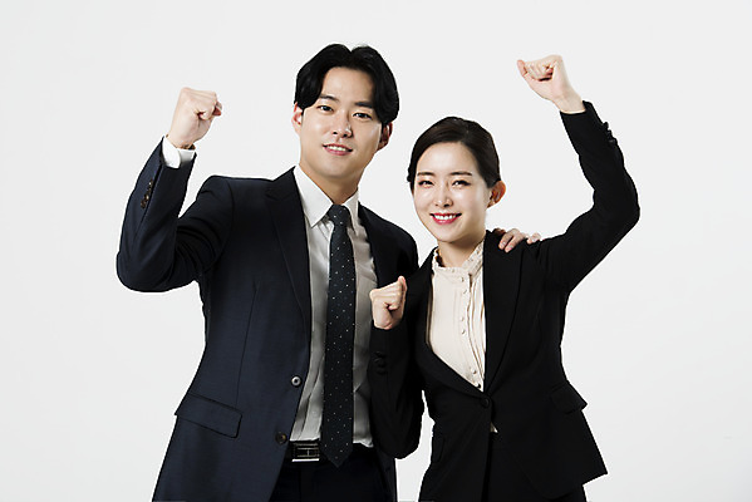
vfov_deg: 13.1
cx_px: 376
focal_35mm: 105
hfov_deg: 19.4
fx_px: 2194
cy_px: 251
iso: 64
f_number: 8
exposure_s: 1/125
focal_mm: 105
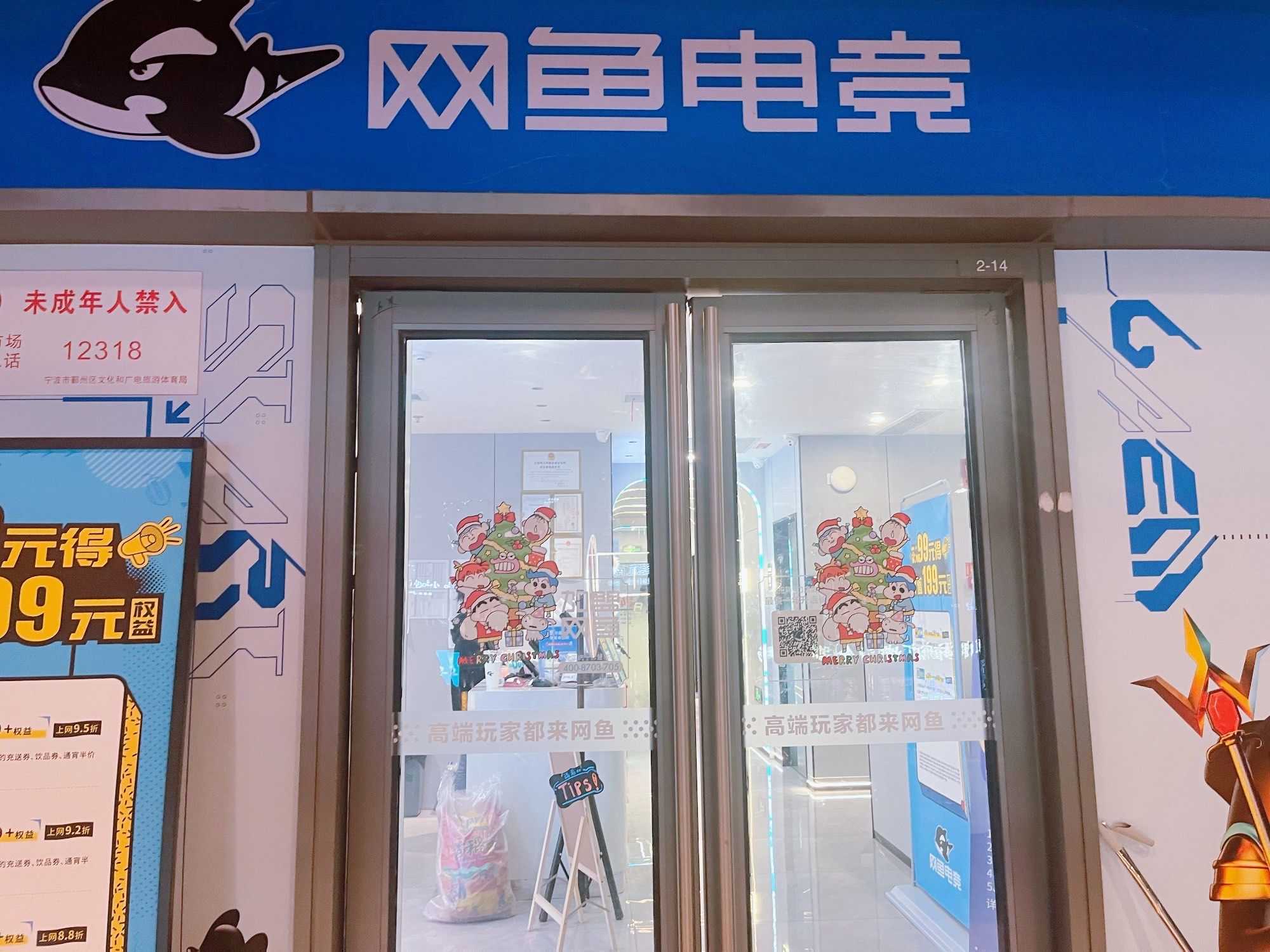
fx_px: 954
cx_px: 635
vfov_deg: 53.1
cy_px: 476
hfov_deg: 67.3
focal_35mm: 26
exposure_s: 1/50
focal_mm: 5.1
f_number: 1.6
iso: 250
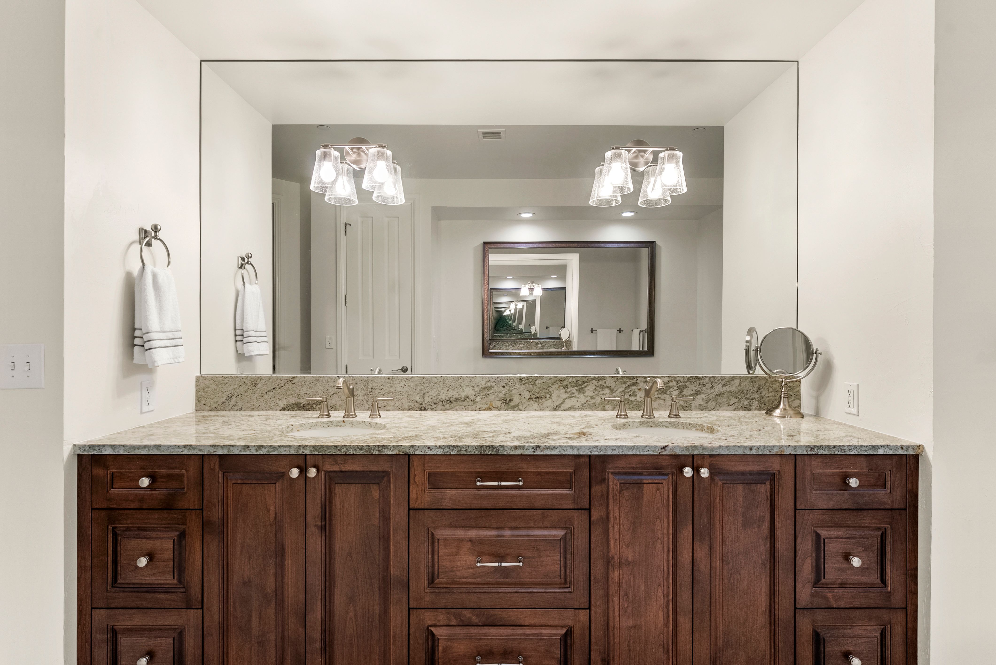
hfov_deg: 91.3
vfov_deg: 68.6
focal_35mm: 18
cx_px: 498
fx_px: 487
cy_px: 332
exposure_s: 1/8
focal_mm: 17.6
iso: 250
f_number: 8
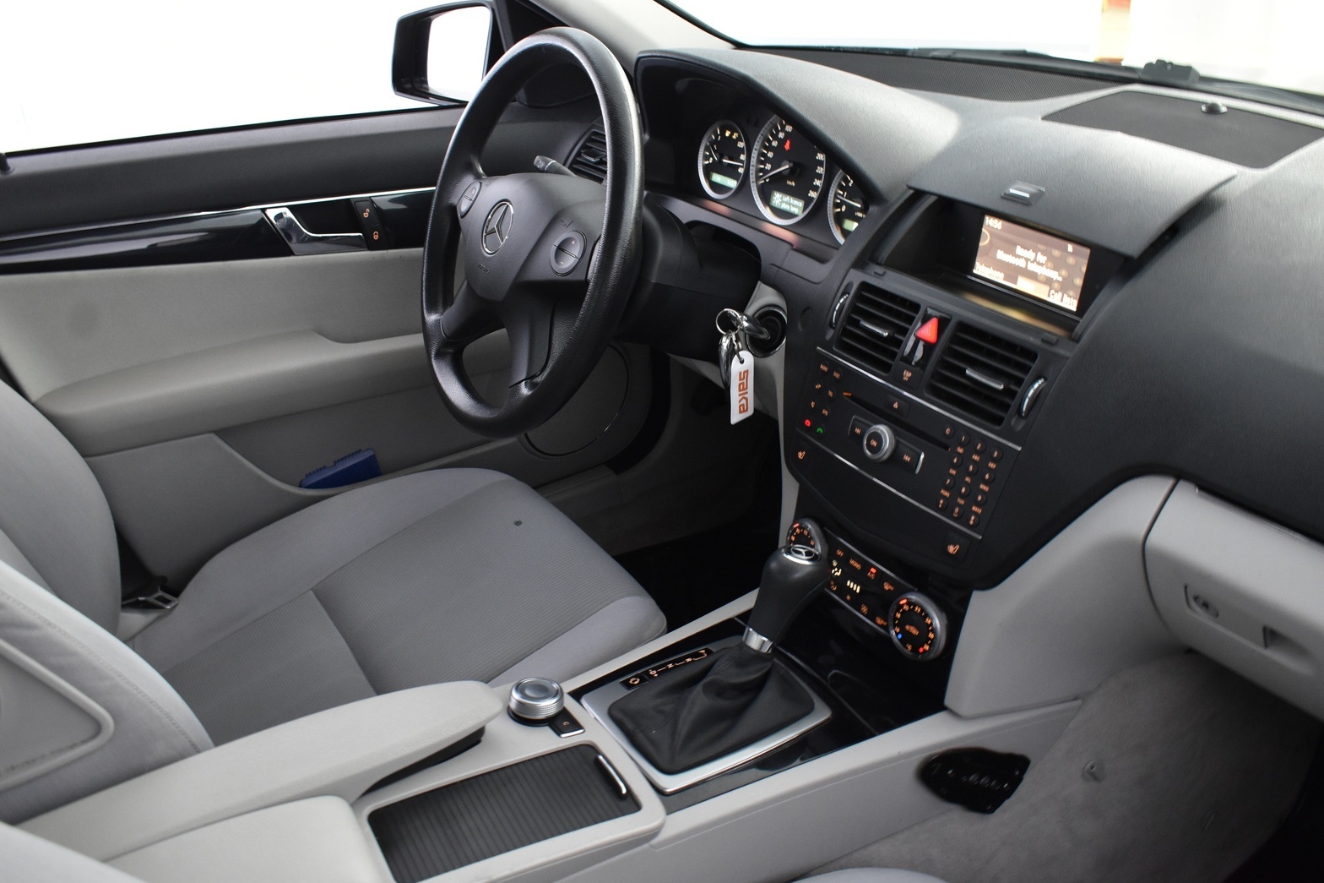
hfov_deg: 60.3
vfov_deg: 42.3
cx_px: 681
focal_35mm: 31
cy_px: 448
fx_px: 1140
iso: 1250
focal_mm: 20
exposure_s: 1/8
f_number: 5.6
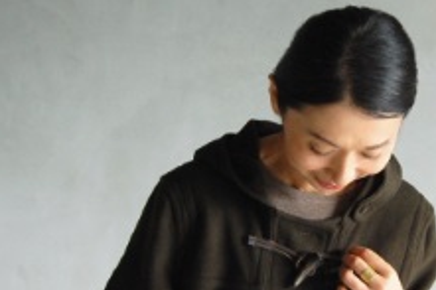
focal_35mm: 106
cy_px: 216
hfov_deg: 19.1
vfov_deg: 12.9
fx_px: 1283
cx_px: 365
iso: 400
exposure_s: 1/50
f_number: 4.5
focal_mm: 26
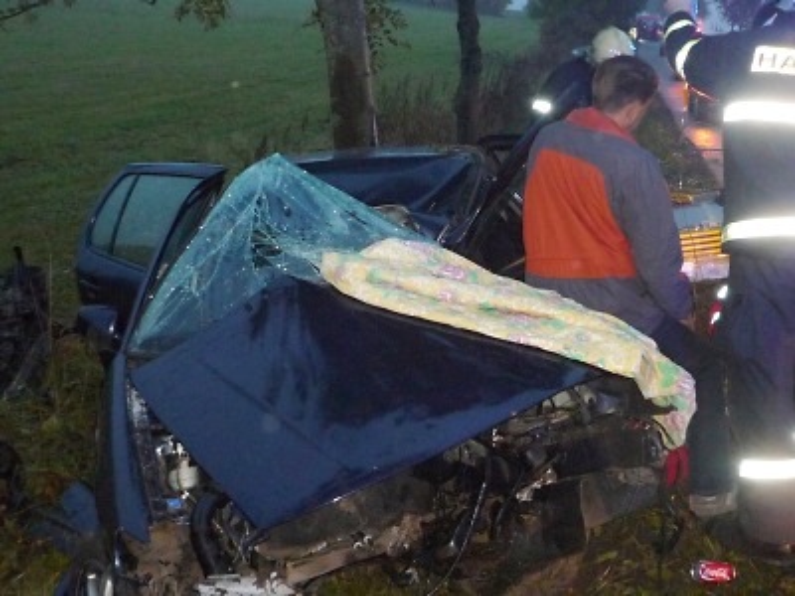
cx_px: 398
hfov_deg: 41.2
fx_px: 1056
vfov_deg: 31.5
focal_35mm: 46
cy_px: 298
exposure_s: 1/8
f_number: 2.8
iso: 250
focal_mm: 4.5
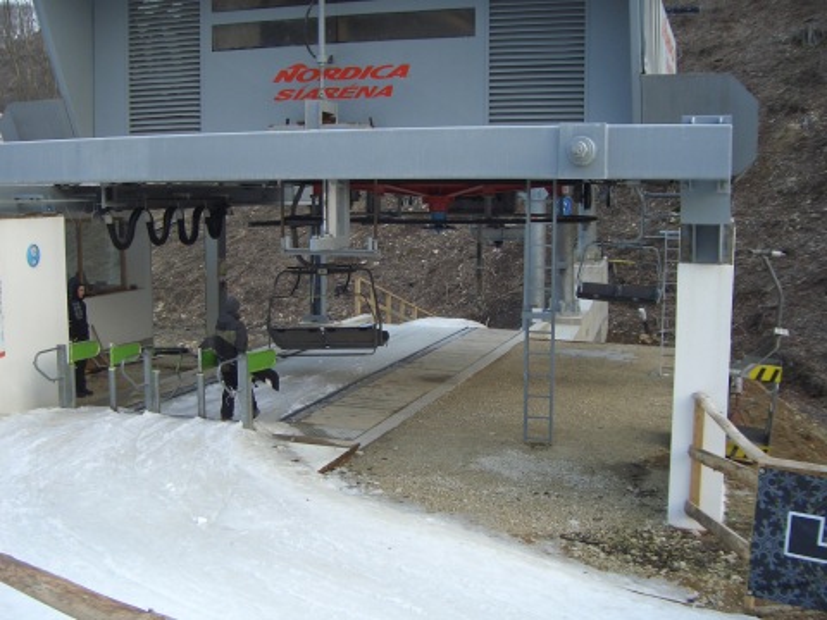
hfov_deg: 47.9
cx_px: 414
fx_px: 932
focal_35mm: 39
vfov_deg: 36.8
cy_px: 310
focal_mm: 8
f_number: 2.8
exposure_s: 1/80
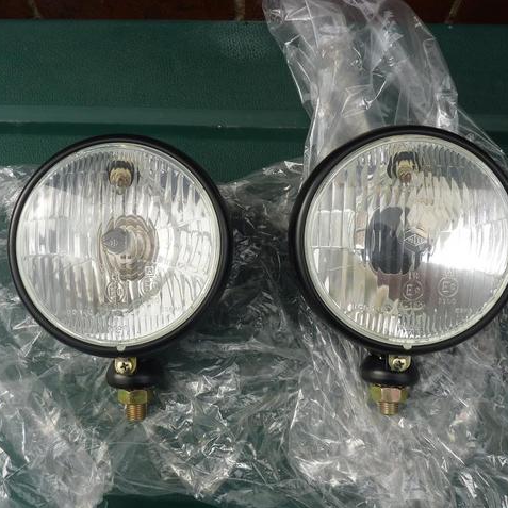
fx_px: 531
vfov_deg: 51.1
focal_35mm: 32
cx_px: 228
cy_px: 255
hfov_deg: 51.0
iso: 80
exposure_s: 1/160
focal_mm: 4.8
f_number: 4
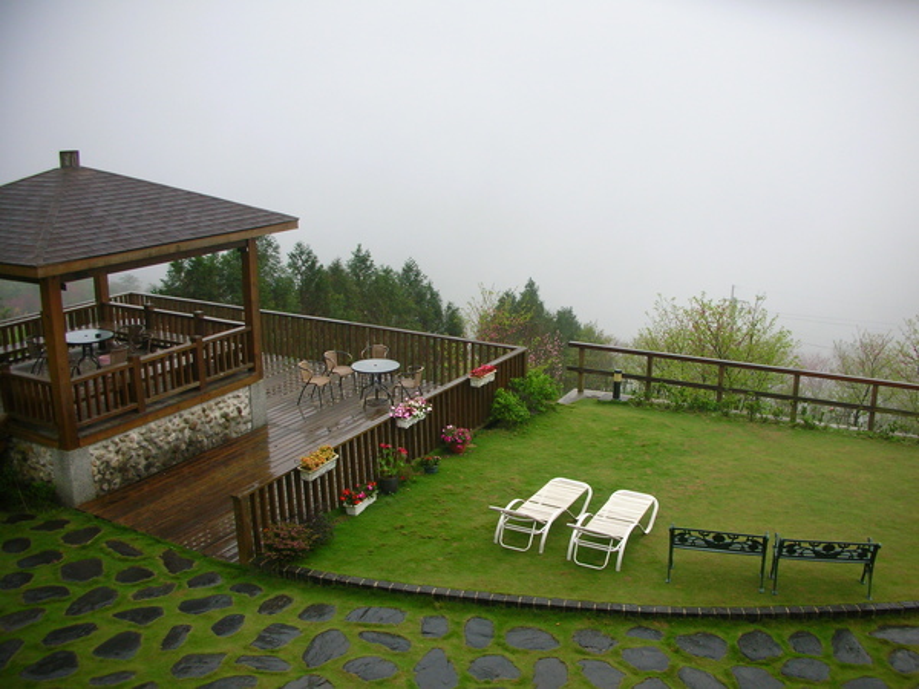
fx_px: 929
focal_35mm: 35
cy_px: 344
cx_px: 460
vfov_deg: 40.7
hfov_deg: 52.6
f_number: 3
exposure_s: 1/146
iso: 50
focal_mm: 5.8
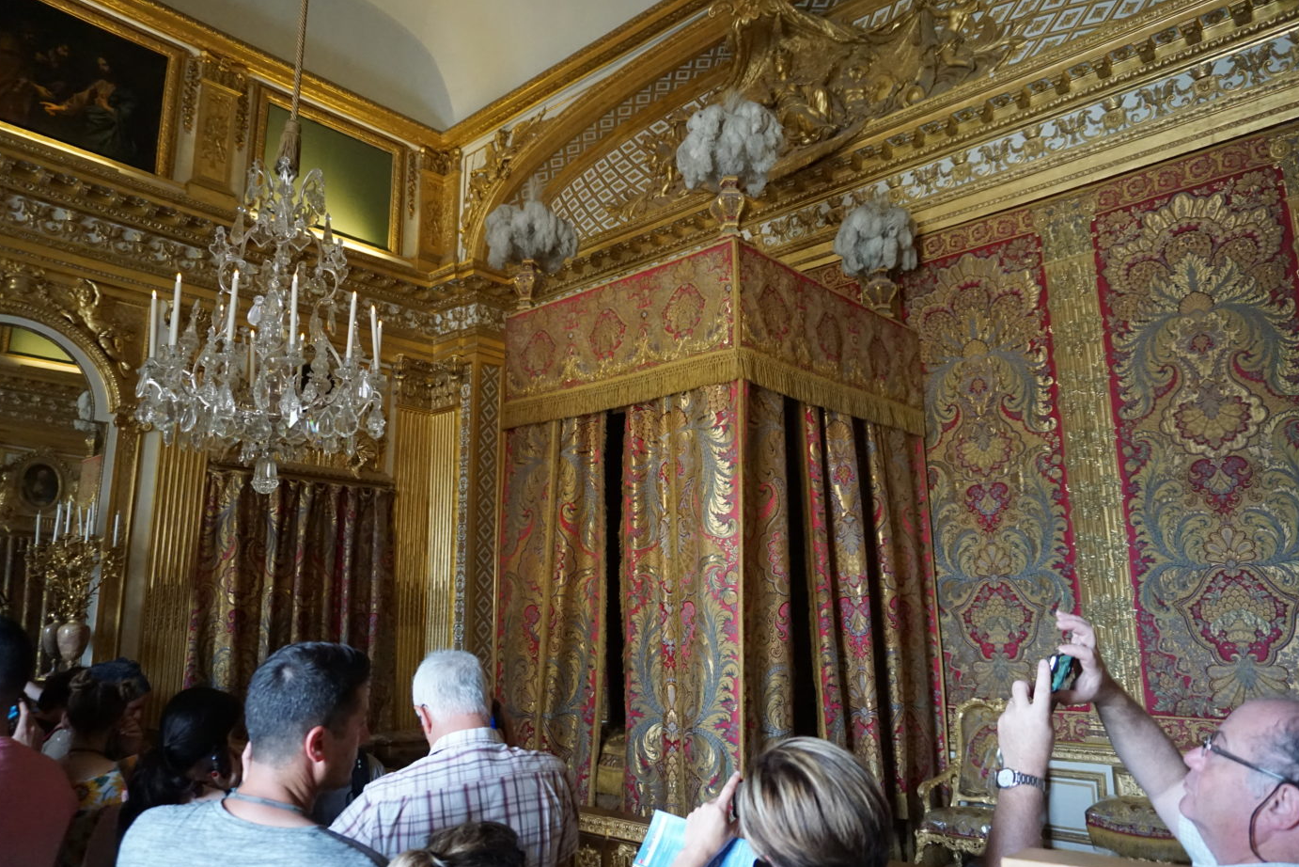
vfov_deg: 51.3
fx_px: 902
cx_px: 663
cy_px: 434
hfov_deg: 71.5
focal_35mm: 25
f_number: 3.5
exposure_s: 1/160
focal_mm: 16
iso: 3200
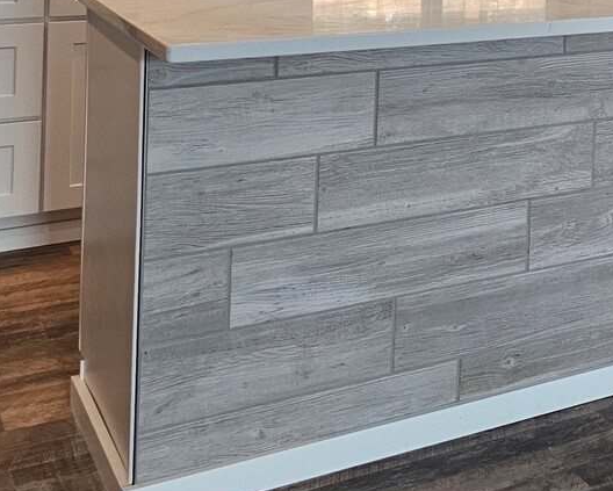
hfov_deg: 24.6
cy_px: -116
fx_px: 1234
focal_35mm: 68
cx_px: 776
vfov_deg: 20.8
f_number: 1.7
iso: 125
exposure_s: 1/120
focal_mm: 6.3
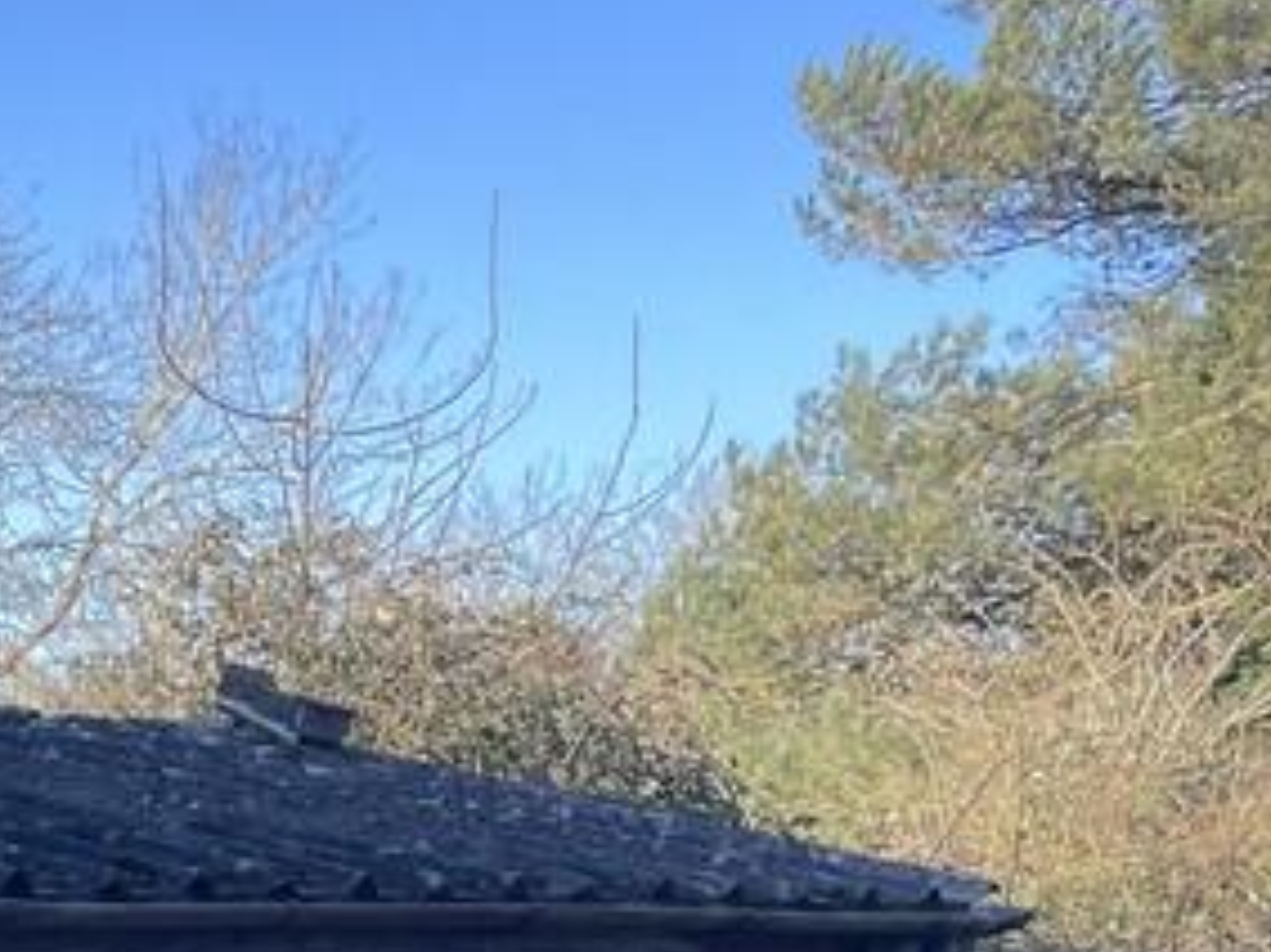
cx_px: -952
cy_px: 1338
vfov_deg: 14.8
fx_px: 3450
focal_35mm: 94
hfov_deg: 17.4
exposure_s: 1/1182
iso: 32
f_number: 1.6
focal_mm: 4.2
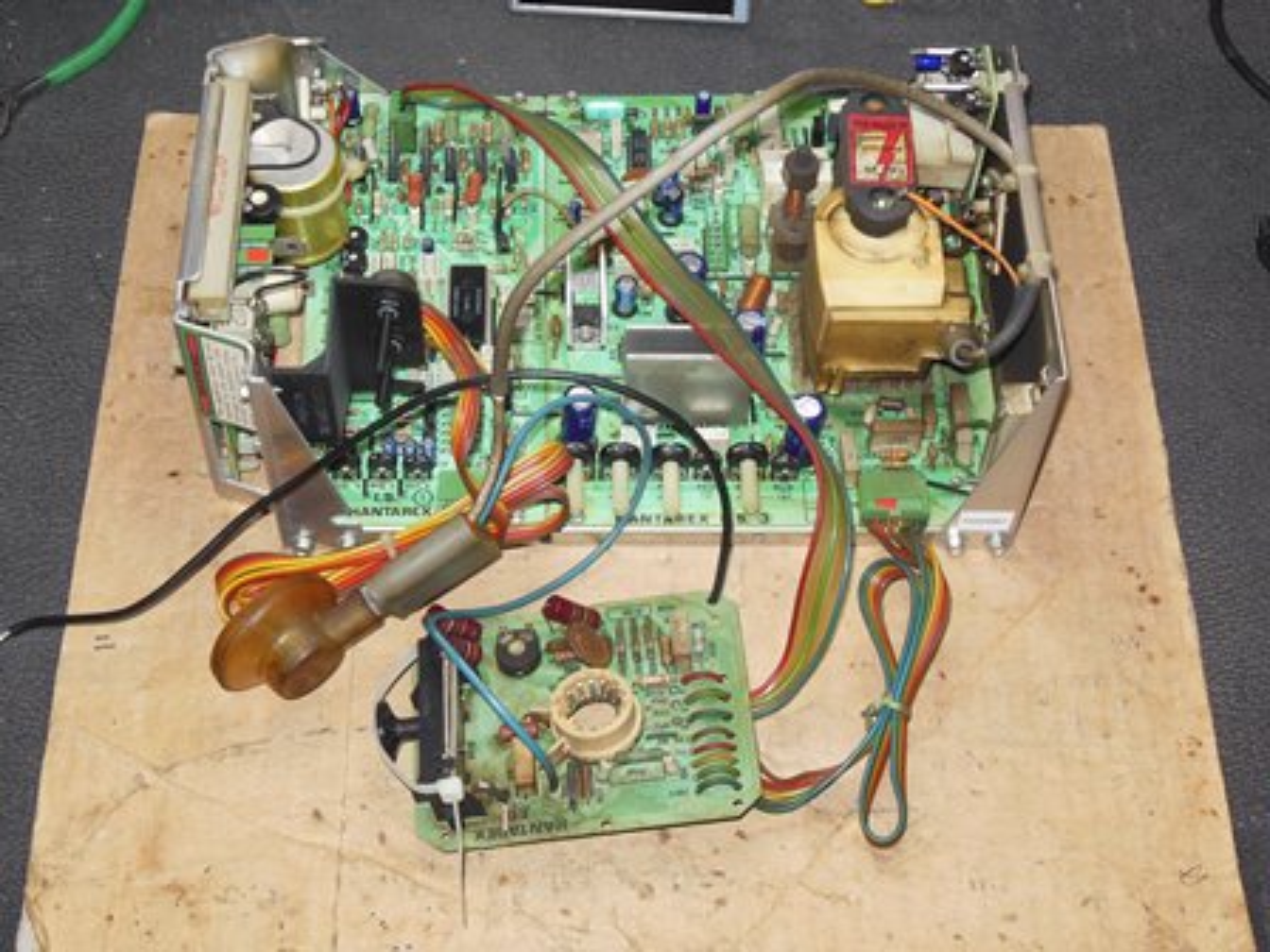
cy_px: 476
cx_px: 635
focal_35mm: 50
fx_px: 1834
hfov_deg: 38.2
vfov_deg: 29.1
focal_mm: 8.9
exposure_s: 1/60
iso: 200
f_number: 4
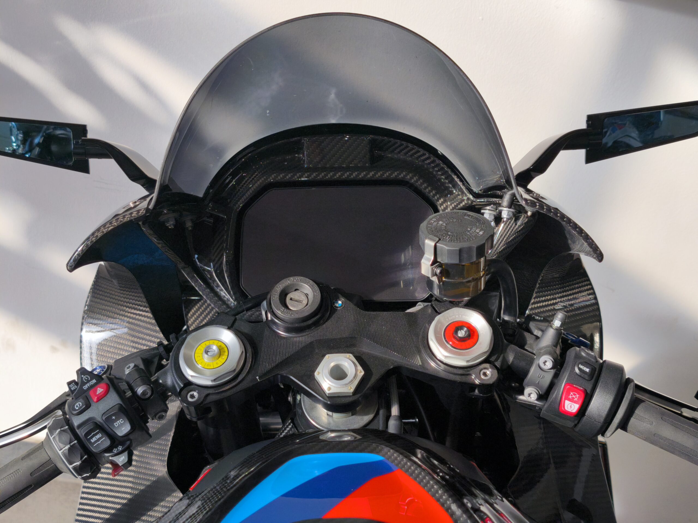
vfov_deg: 31.5
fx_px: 928
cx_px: 349
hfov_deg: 41.2
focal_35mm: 46
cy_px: 262
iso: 50
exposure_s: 1/1106
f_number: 1.6
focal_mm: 6.57
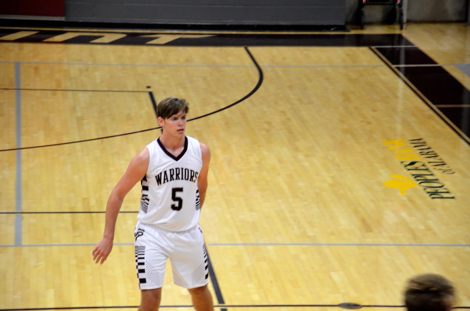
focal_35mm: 158
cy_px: 156
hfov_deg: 13.1
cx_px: 235
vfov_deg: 8.7
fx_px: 2052
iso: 2500
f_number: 5.6
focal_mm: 105
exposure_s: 1/100
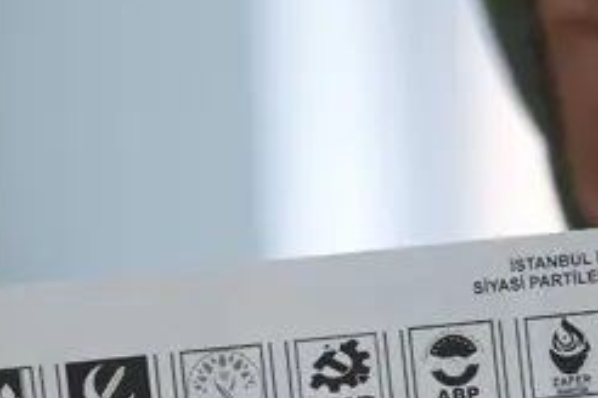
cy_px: 434
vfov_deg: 2.1
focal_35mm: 650
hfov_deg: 3.2
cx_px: 491
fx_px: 10796
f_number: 2.8
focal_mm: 182
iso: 1600
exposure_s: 1/250
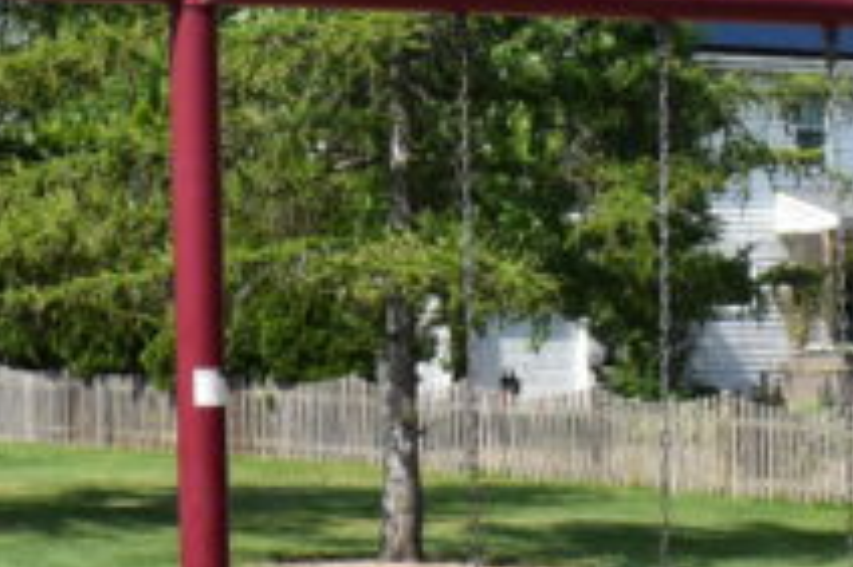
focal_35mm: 145
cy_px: 219
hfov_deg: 13.9
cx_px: -16
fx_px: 3433
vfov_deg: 9.4
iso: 200
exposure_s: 1/400
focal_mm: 20
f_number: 10
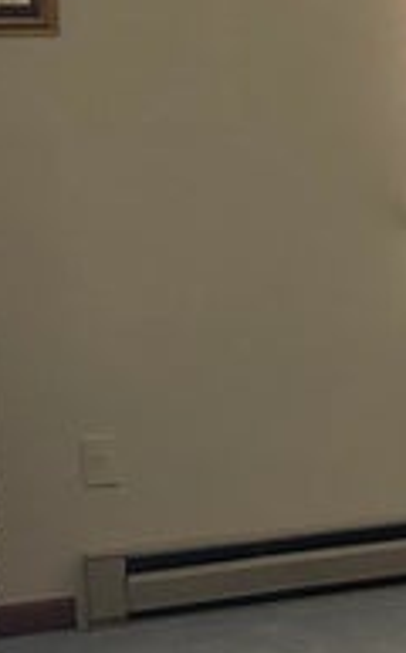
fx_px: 2168
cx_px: 1206
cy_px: 257
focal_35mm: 122
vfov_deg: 17.1
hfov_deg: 8.8
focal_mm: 5.7
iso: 320
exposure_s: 1/60
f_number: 1.5
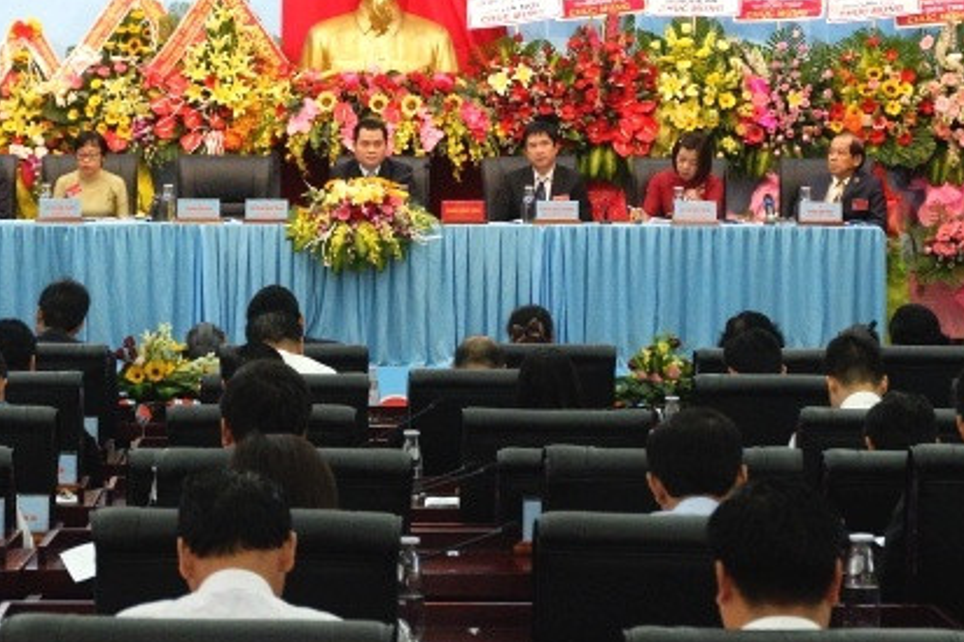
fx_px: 2917
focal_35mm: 109
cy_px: 191
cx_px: 411
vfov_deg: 12.5
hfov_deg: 18.8
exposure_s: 1/140
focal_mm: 50
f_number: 5.6
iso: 3200
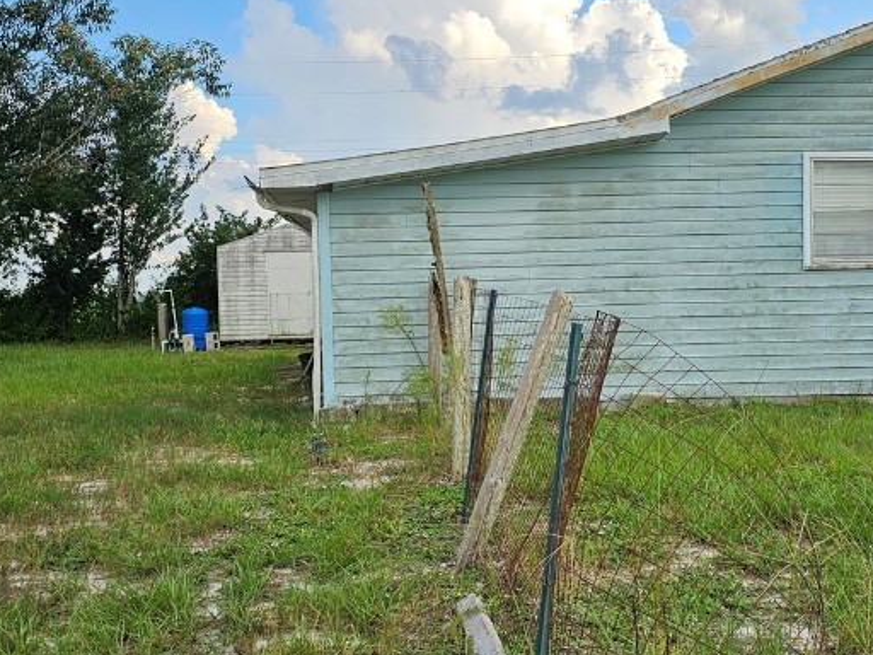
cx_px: 537
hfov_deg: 41.0
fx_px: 1160
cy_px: 338
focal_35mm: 46
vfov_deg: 31.5
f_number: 1.7
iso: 10
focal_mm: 6.3
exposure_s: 1/365
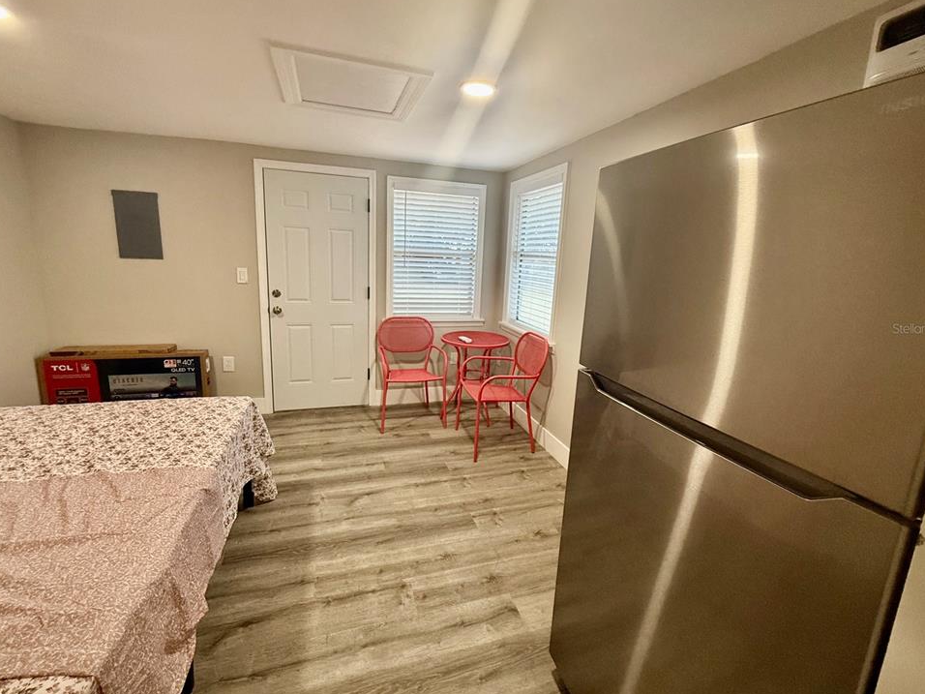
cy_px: 328
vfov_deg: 81.7
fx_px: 401
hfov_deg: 98.2
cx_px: 456
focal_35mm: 15
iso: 250
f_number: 2.2
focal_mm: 2.22
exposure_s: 1/99
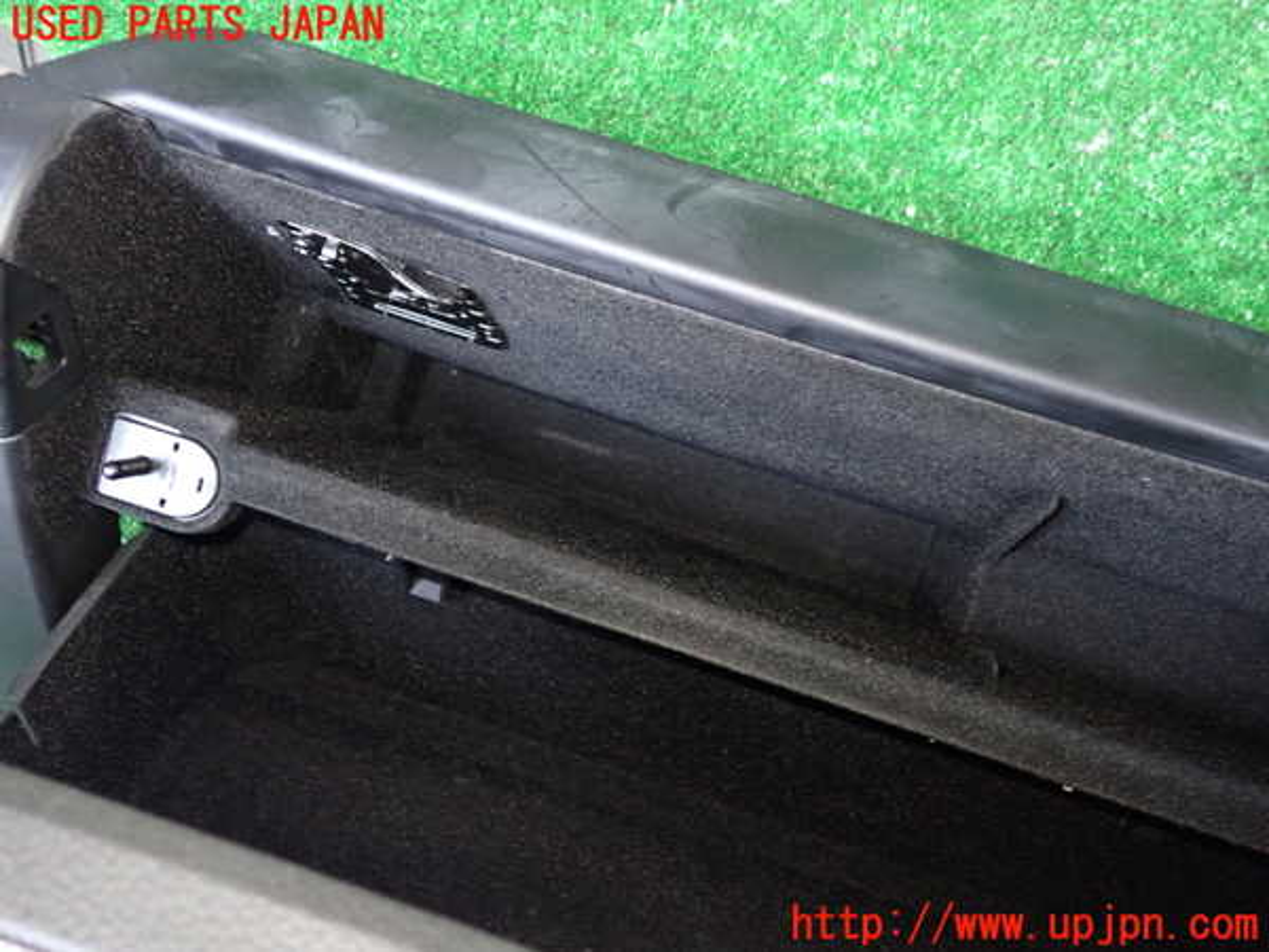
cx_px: 634
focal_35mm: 30
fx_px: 1100
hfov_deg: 60.0
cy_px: 476
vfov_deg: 46.8
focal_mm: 5.4
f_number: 2.3
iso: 800
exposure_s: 1/13
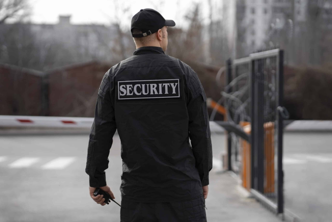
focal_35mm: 85
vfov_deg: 16.1
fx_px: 784
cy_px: 111
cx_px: 166
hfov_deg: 23.9
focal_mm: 85
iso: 500
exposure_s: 1/3200
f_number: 2.5
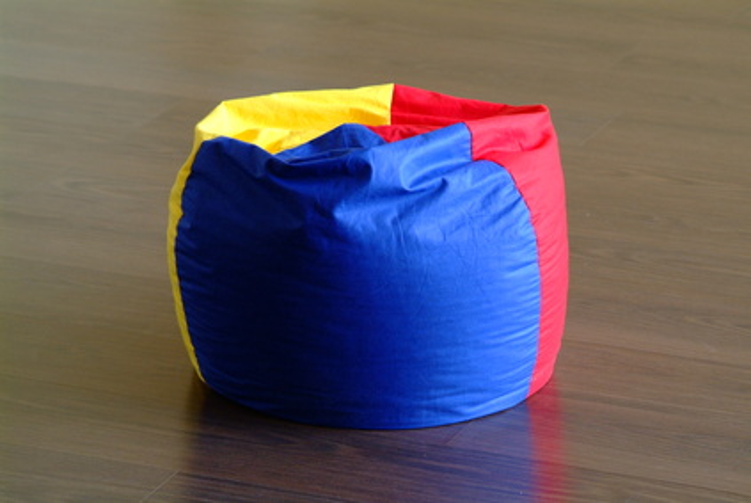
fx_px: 3299
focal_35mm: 158
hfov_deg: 13.0
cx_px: 376
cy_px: 252
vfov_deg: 8.7
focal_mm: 105
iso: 800
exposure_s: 1/20
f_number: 4.8
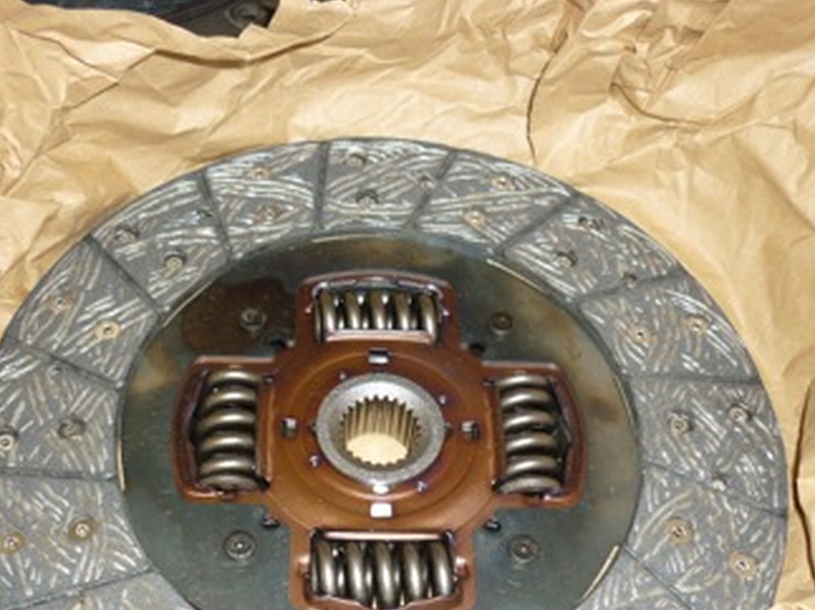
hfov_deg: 42.0
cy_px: 411
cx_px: 343
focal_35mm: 45
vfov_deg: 31.9
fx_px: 1059
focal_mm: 5.5
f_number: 2.8
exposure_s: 1/30
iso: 100
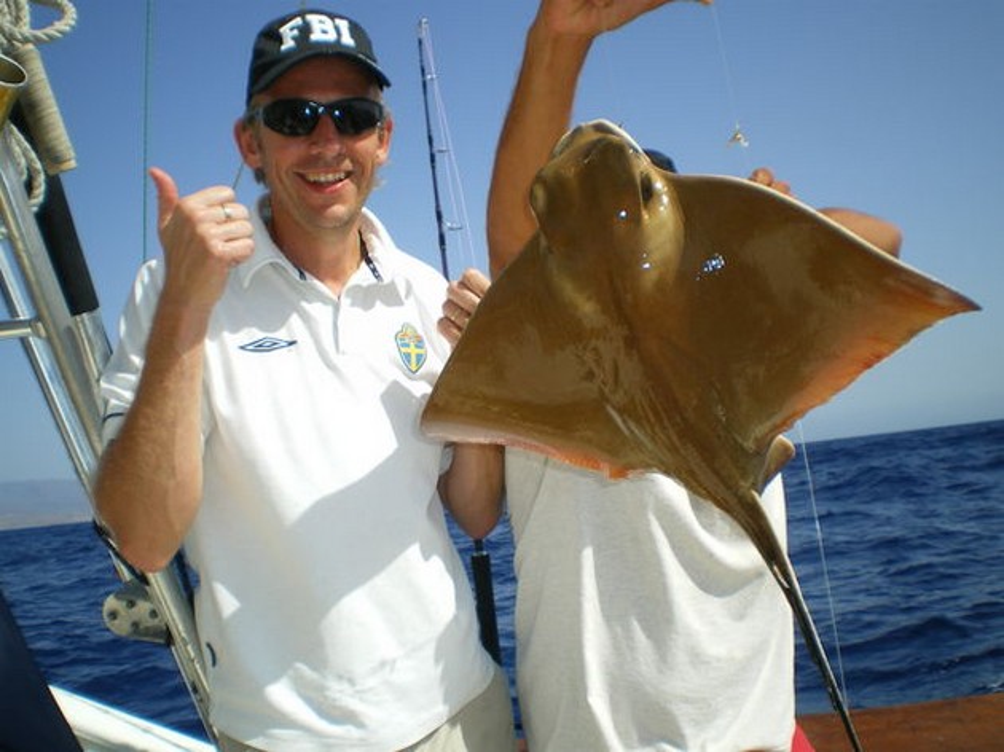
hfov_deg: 51.4
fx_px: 1044
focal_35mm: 36
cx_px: 502
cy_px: 376
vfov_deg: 39.6
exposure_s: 1/640
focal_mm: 6.3
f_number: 4.6
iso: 50
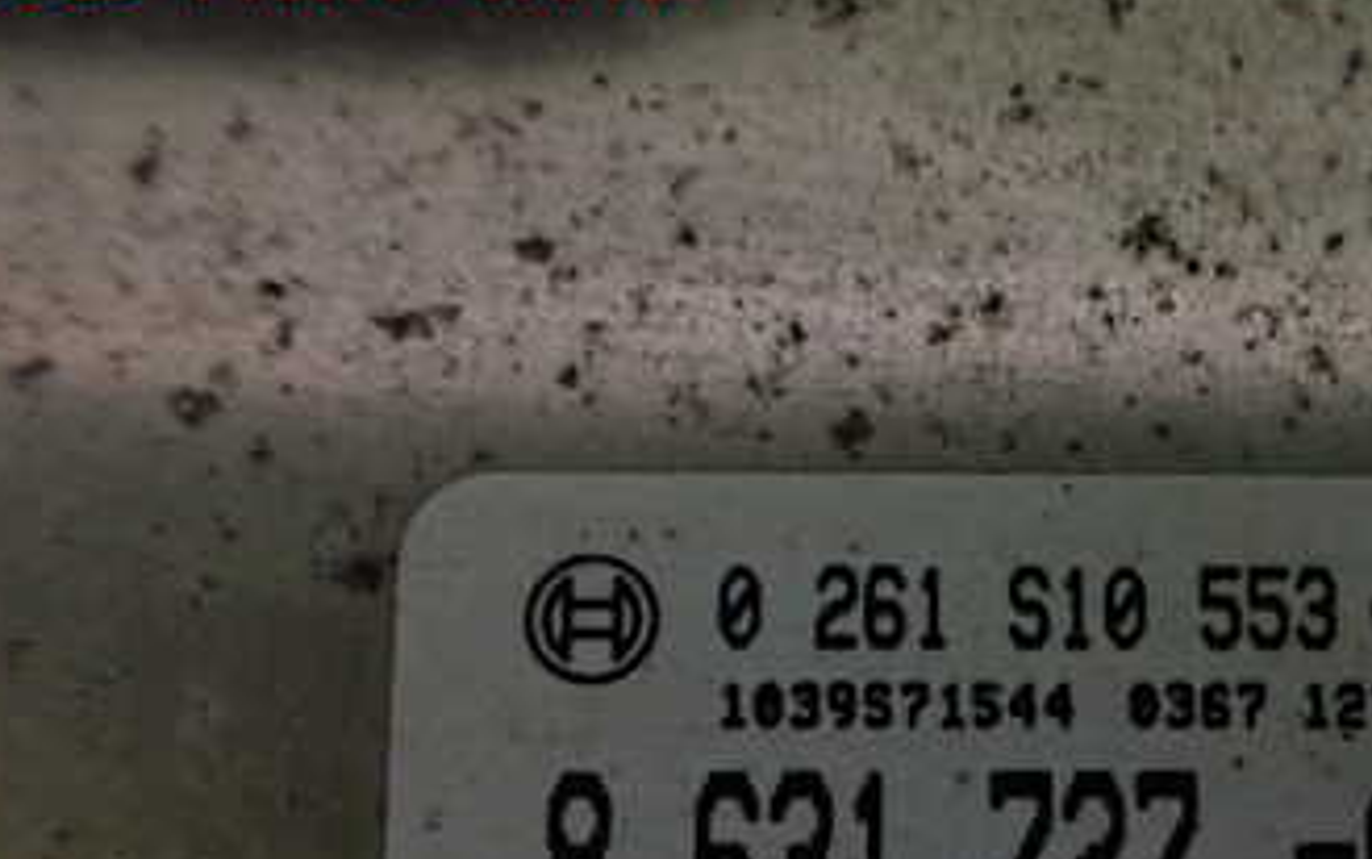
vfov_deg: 21.6
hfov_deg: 33.5
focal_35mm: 58
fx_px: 2170
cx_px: 1193
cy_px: 855
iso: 800
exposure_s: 1/30
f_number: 2.3
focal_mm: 5.4
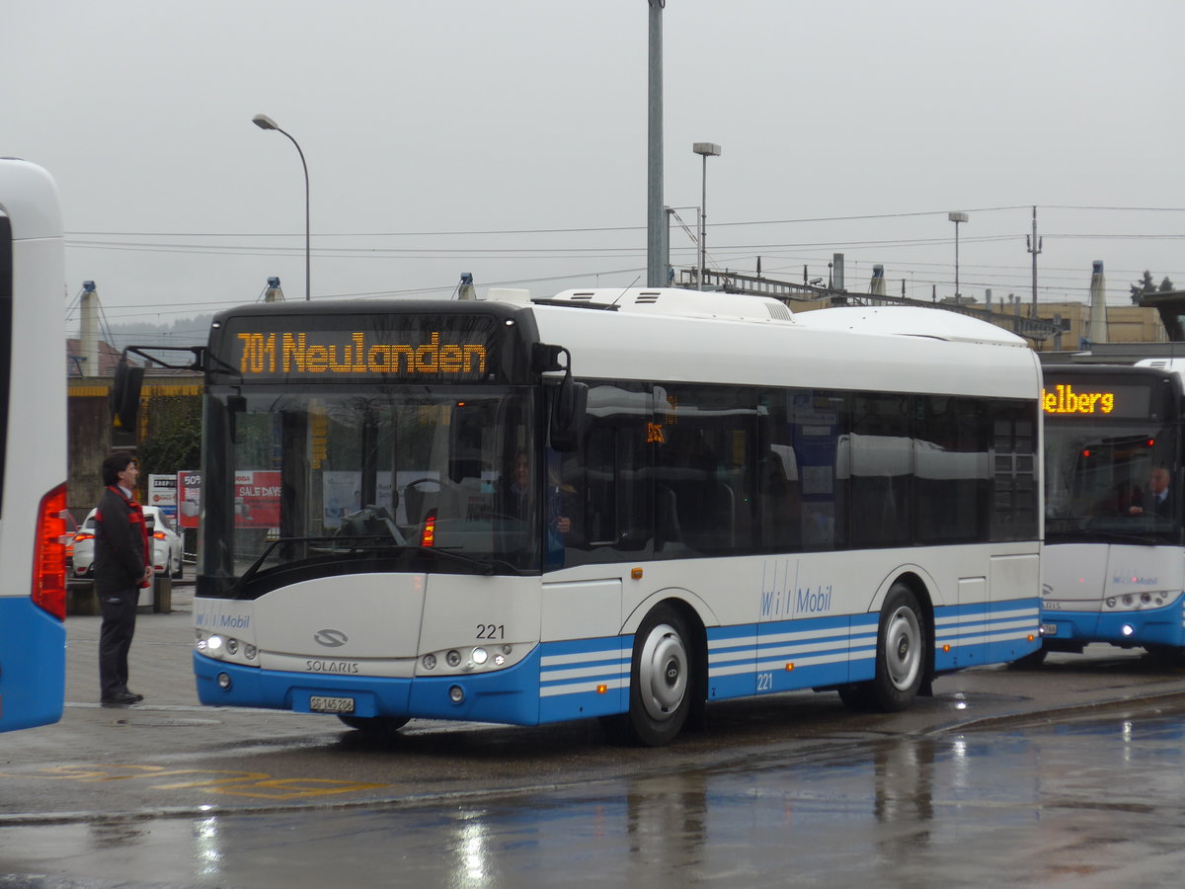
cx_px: 592
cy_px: 444
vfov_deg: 14.4
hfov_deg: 19.1
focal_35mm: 103
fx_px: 3526
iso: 80
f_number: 4.8
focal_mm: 20.4
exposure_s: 1/80
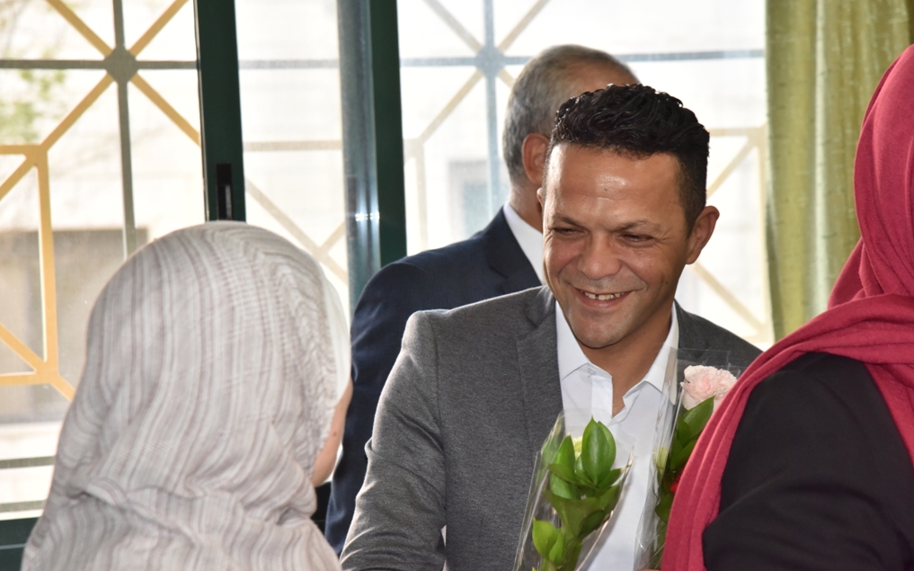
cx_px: 455
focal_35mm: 115
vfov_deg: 11.4
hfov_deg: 18.1
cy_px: 300
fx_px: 2864
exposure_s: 1/250
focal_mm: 112
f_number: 8
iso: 2500
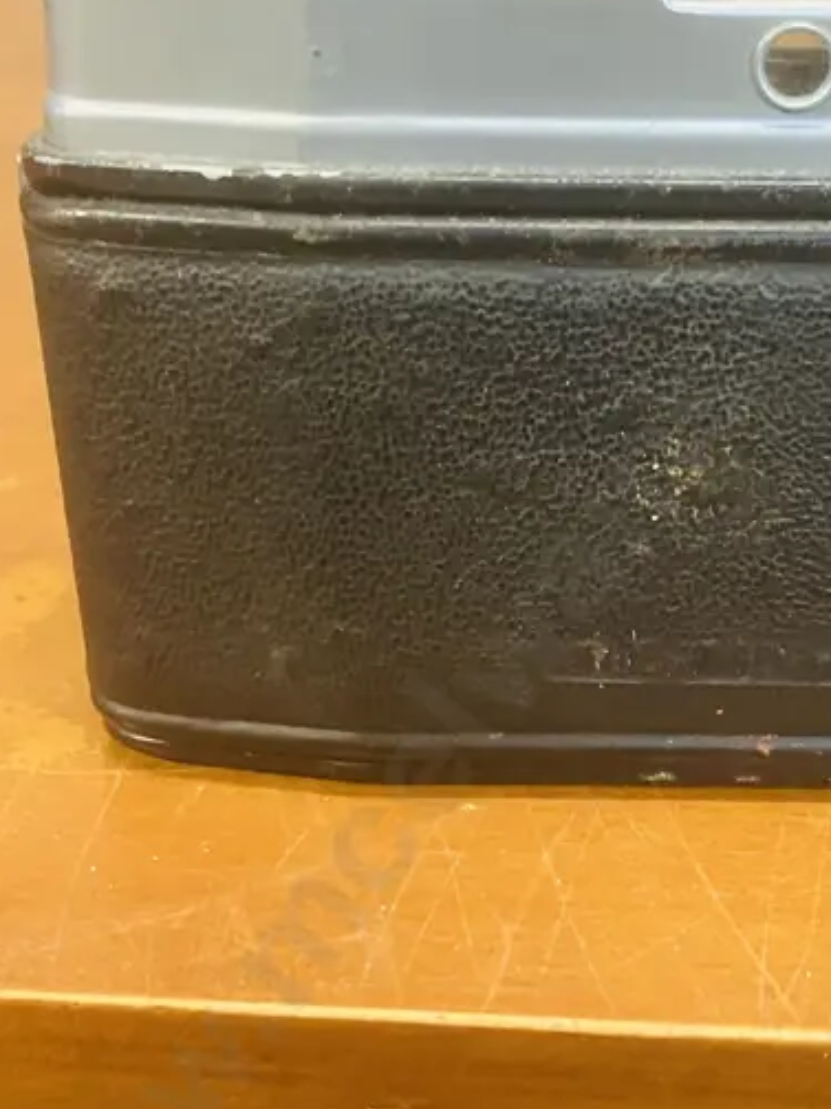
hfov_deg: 25.1
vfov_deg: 33.6
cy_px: 423
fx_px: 1825
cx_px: 690
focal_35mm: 57
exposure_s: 1/33
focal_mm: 3.99
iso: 250
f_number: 1.8
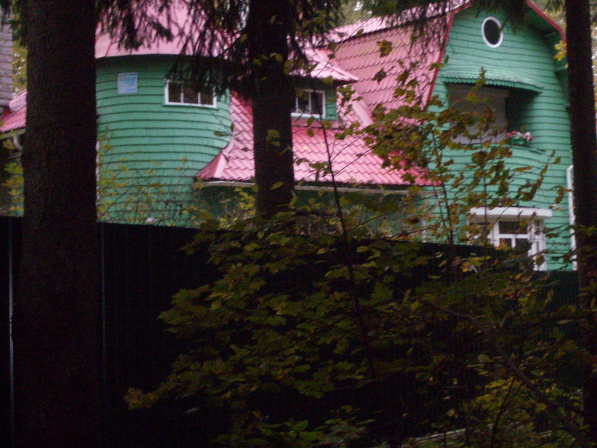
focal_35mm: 82
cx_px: 394
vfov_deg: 18.0
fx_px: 1415
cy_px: 167
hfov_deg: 23.7
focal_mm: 10.36
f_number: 3.7
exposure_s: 1/60
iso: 800
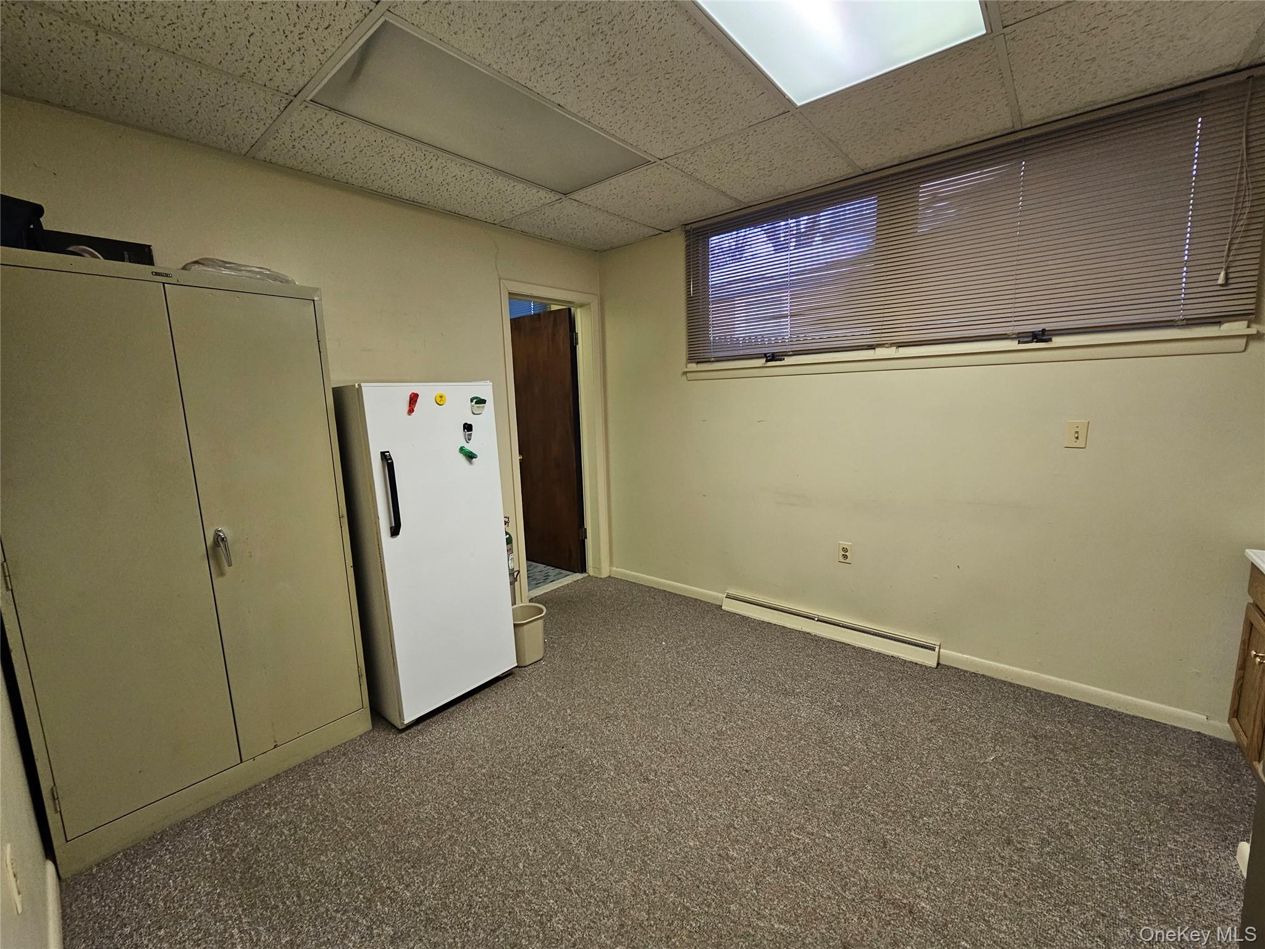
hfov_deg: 106.2
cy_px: 474
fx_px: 475
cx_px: 632
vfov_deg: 89.9
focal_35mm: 13
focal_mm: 2.2
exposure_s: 1/60
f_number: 2.2
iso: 160
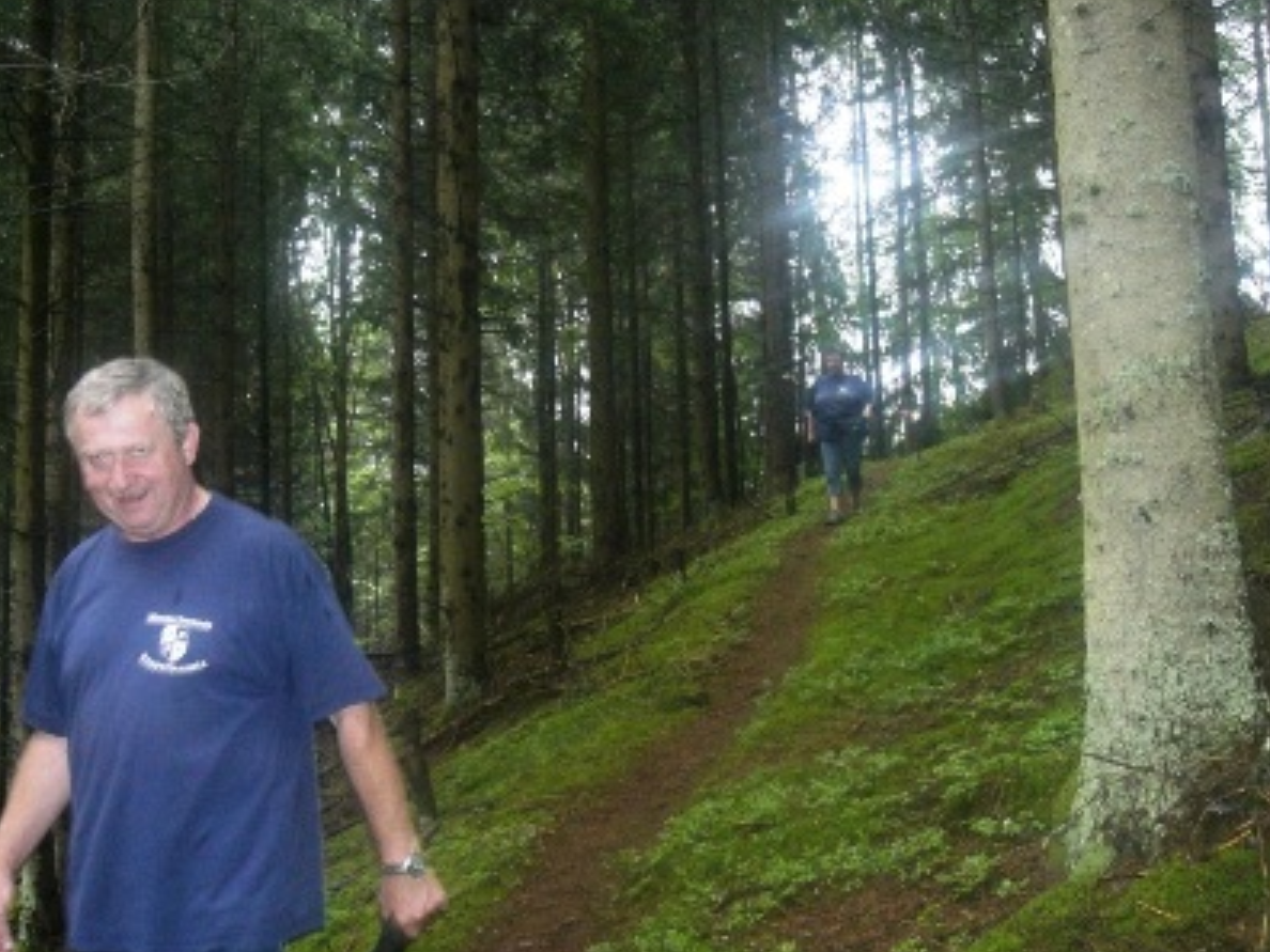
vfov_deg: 33.6
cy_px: 497
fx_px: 1578
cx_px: 661
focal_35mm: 43
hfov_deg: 43.8
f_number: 3.1
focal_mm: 6.3
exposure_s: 1/60
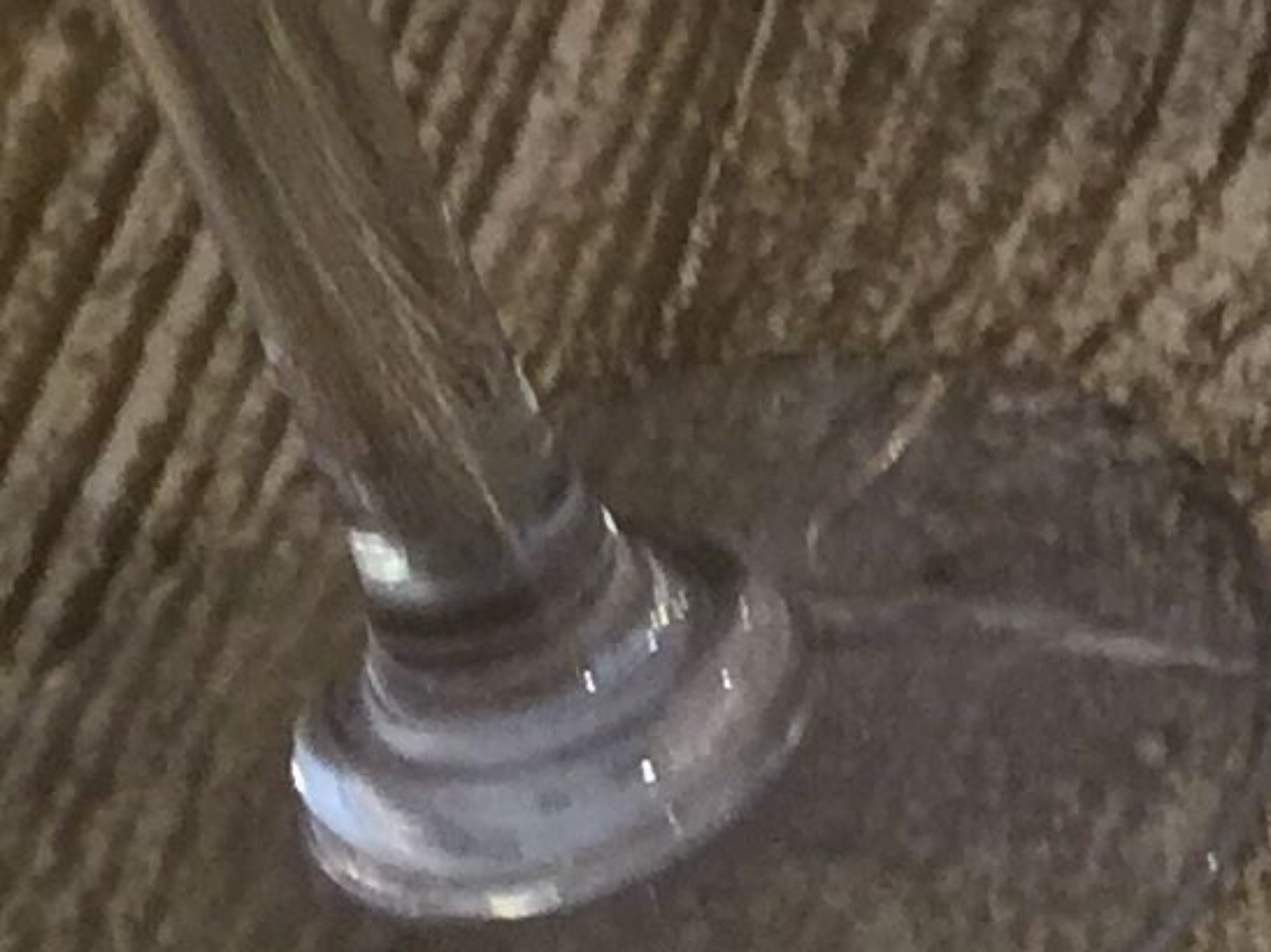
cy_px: 12
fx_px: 6351
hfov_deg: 10.2
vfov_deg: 8.5
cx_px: 2825
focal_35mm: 173
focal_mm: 4.15
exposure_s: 1/33
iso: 200
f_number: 2.2
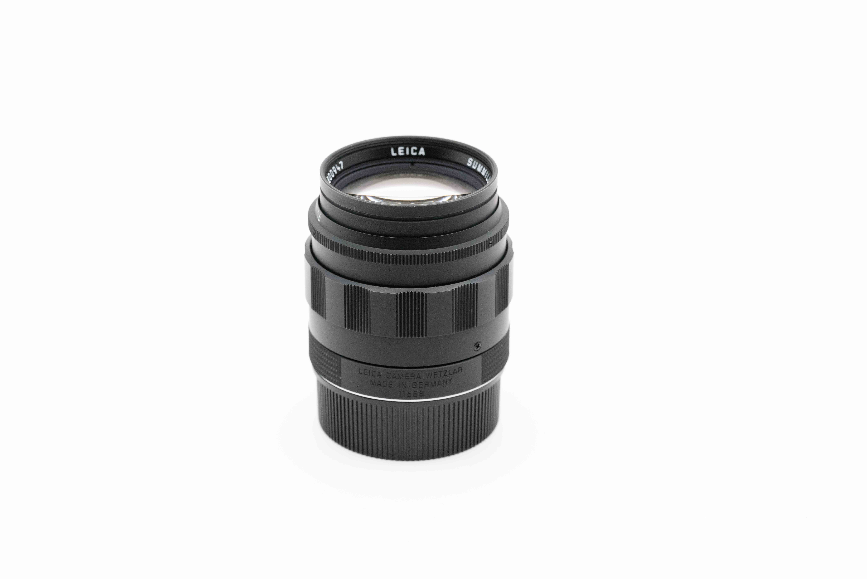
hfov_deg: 22.6
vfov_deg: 15.2
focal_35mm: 90
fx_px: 2168
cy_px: 290
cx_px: 434
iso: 3200
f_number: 9
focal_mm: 90
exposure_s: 1/400
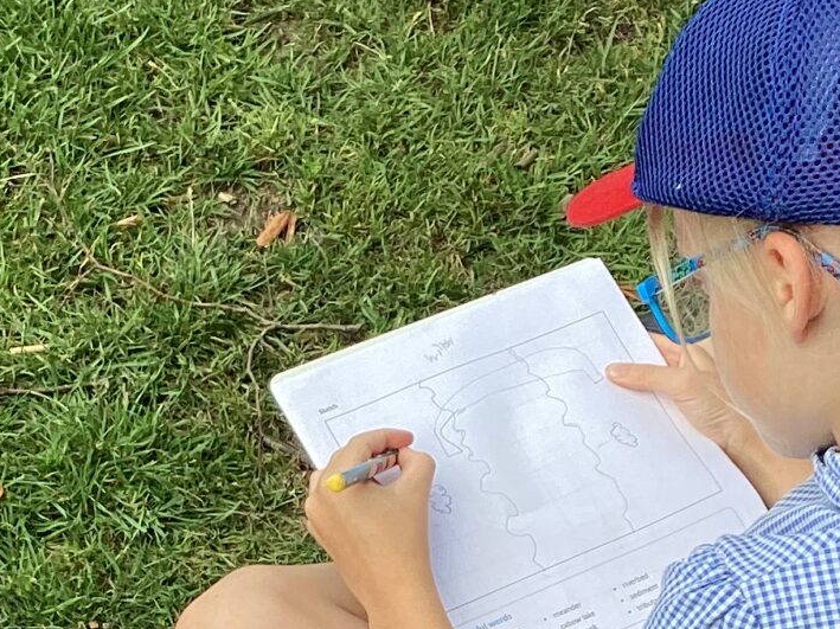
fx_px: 2716
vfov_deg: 12.9
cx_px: 422
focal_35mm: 112
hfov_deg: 17.6
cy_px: 726
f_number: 2.4
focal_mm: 3.3
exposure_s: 1/438
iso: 25
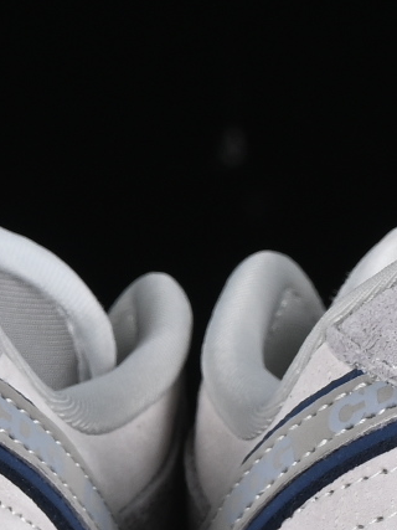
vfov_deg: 4.2
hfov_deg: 3.2
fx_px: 7191
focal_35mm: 470
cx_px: 184
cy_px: 294
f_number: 8
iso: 160
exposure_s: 1/80
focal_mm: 50
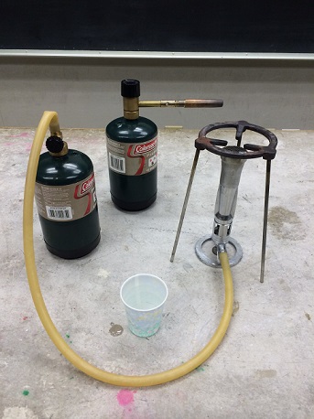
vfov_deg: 60.0
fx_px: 363
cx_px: 157
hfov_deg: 46.8
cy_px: 210
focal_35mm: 30
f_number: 2.2
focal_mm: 4.12
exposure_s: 1/30
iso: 40
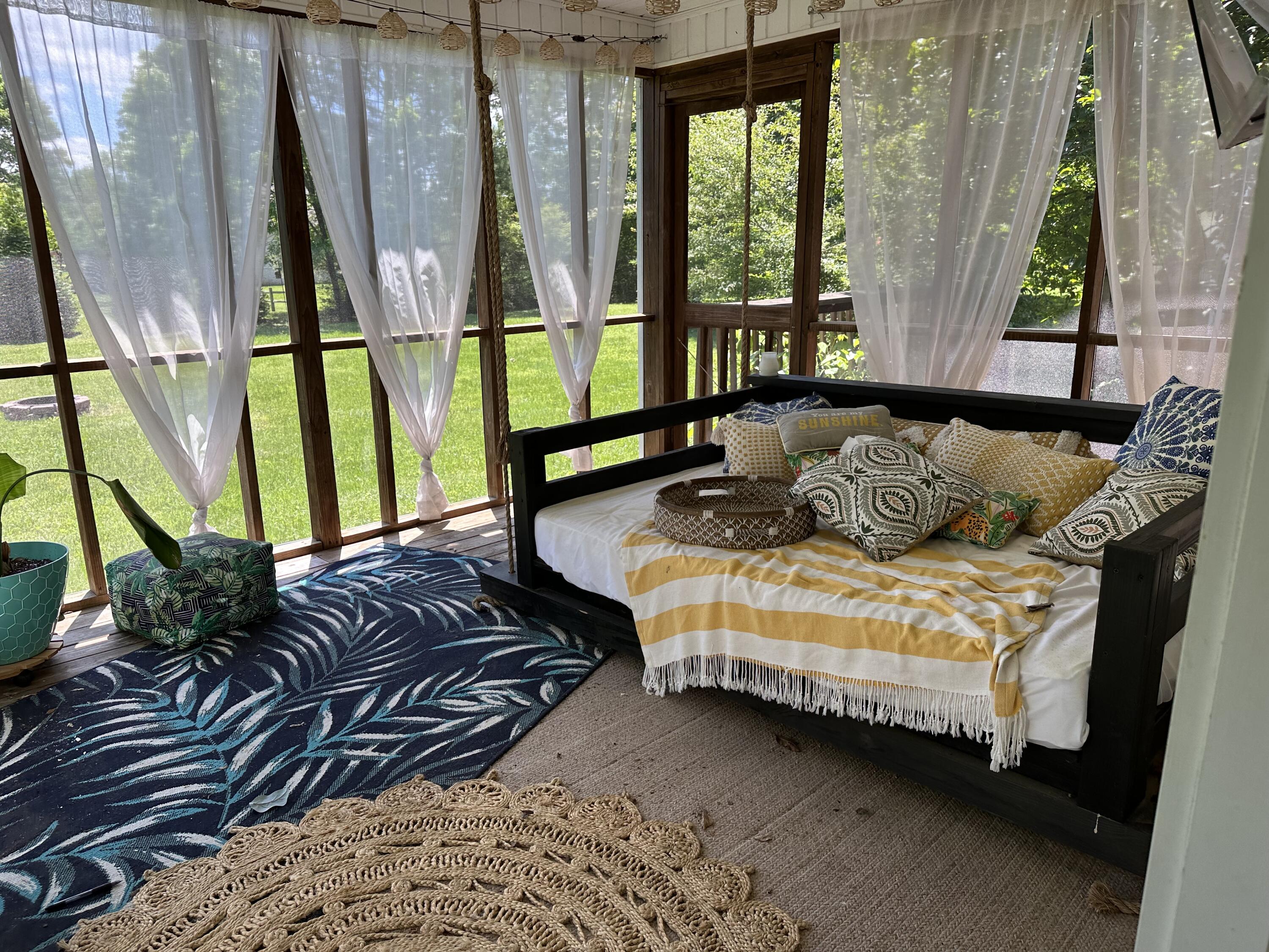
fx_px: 880
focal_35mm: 24
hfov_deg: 71.6
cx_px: 634
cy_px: 476
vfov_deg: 56.8
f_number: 1.78
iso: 80
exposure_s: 1/396
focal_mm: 6.86
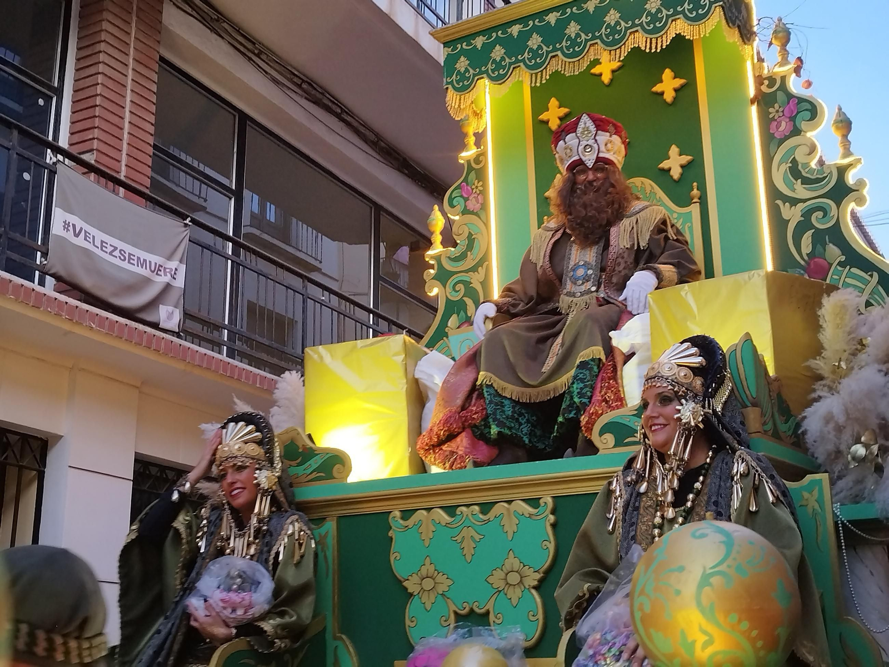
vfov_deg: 54.9
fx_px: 642
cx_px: 444
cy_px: 334
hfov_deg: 69.4
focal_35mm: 25
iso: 110
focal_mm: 5.95
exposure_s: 1/50
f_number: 1.89
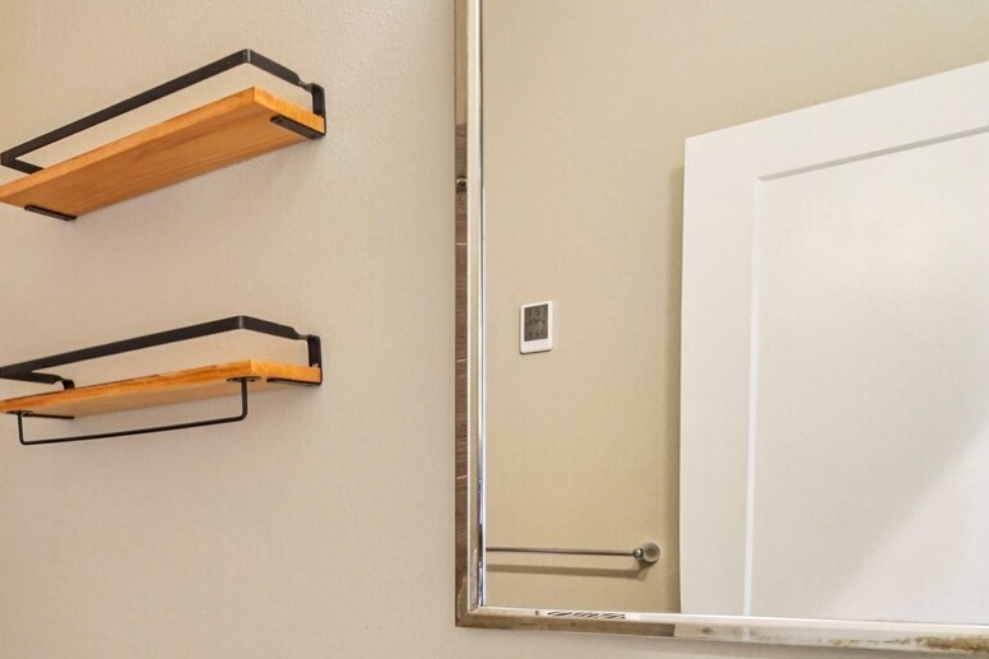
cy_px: 584
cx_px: -39
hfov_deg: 44.6
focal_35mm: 35
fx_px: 961
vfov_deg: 35.7
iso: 1600
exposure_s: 1/3.33
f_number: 8
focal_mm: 16
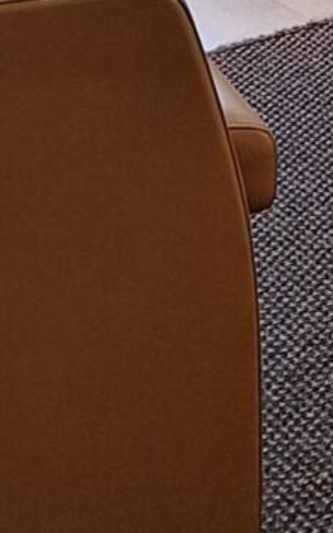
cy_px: -512
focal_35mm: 176
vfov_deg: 10.9
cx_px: 836
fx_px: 2555
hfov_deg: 7.0
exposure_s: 1/50
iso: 80
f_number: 1.8
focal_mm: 5.54
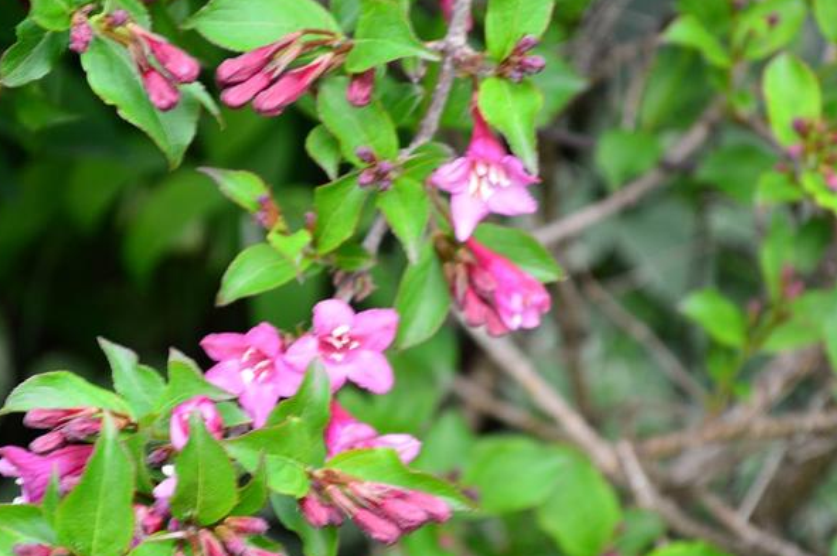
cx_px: 409
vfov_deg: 12.2
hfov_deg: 18.3
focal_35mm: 112
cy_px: 341
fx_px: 2594
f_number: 5.6
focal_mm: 55
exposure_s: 1/10
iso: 100
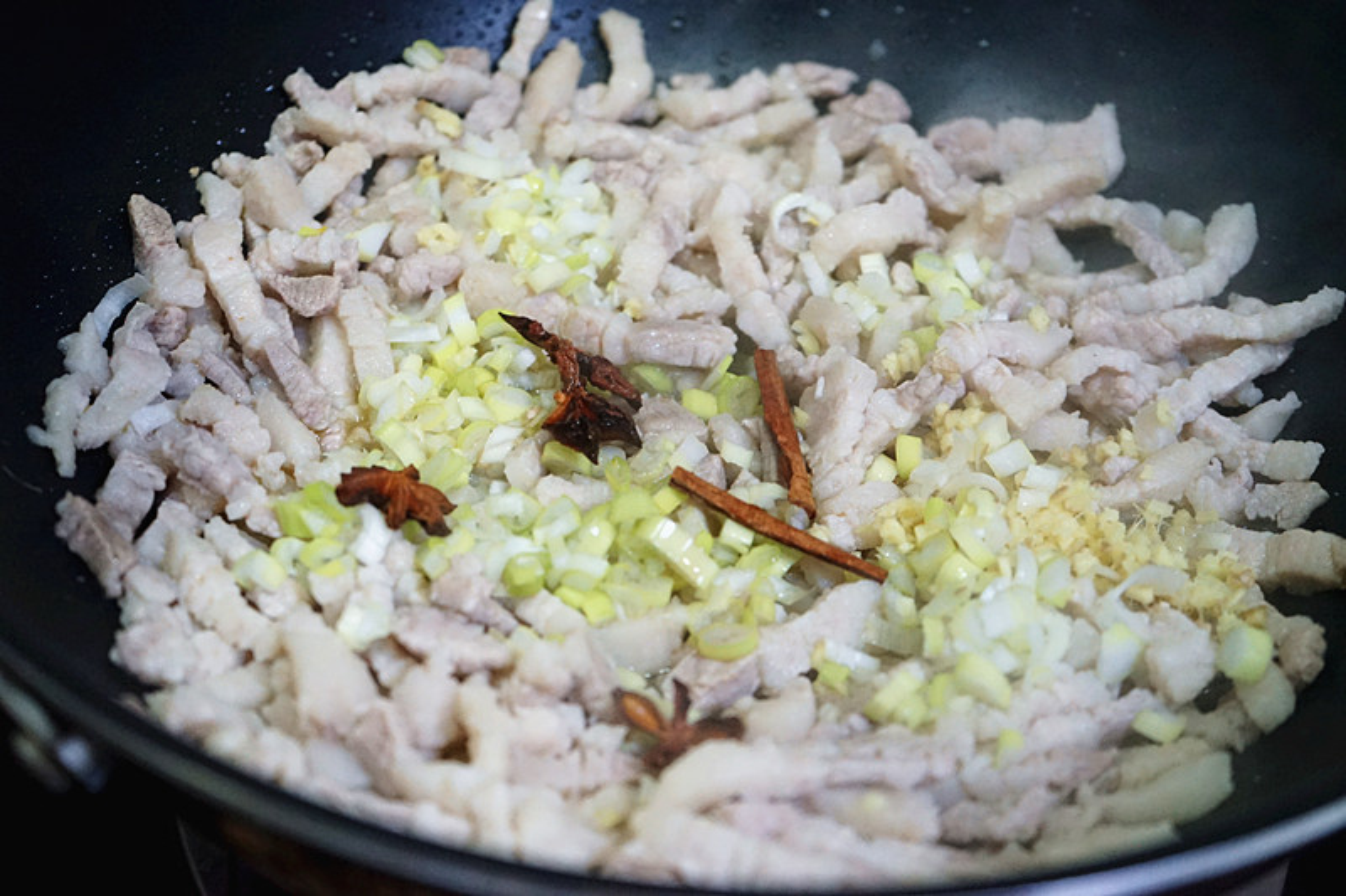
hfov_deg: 36.3
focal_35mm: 55
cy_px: 448
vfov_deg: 24.6
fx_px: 2056
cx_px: 673
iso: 6400
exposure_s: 1/40
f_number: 5
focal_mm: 55
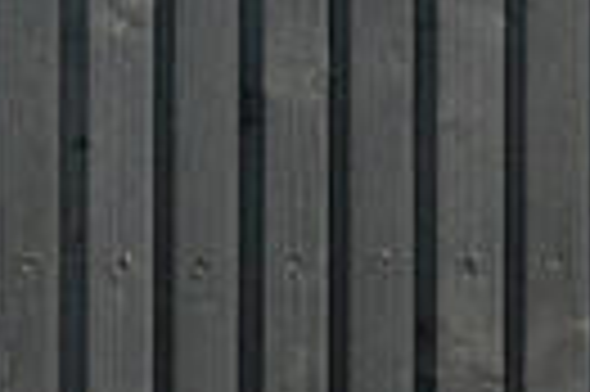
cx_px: 1175
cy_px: 881
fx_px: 7677
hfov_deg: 4.3
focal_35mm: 469
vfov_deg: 2.9
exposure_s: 1/400
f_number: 32
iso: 6400
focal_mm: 64
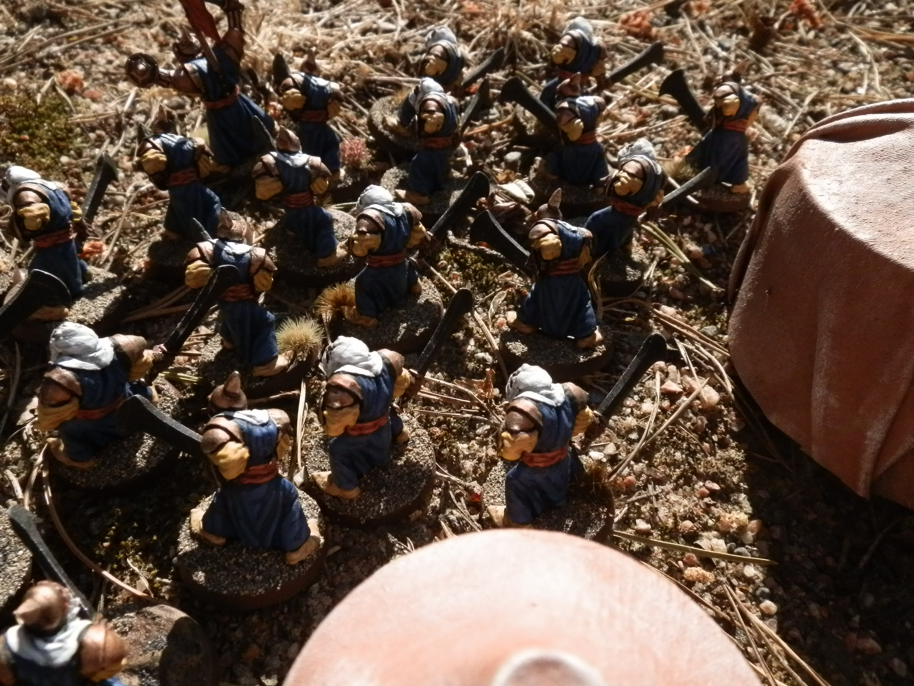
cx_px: 457
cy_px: 343
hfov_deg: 63.4
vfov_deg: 49.7
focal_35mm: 28
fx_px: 739
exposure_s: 1/640
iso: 400
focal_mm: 5
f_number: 9.3
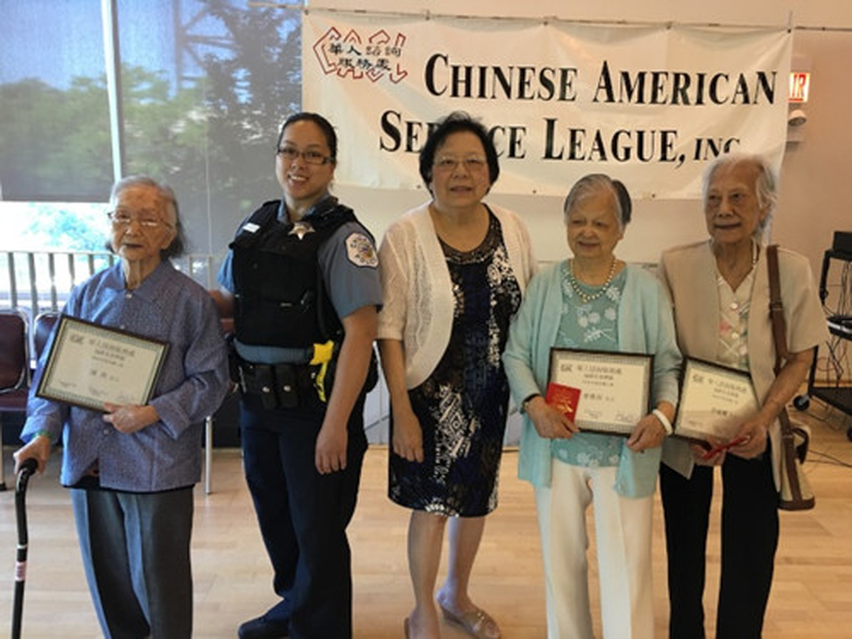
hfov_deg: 61.7
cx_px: 426
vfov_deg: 48.2
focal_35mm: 29
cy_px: 320
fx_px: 714
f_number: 2.2
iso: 50
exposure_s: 1/15
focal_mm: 4.15
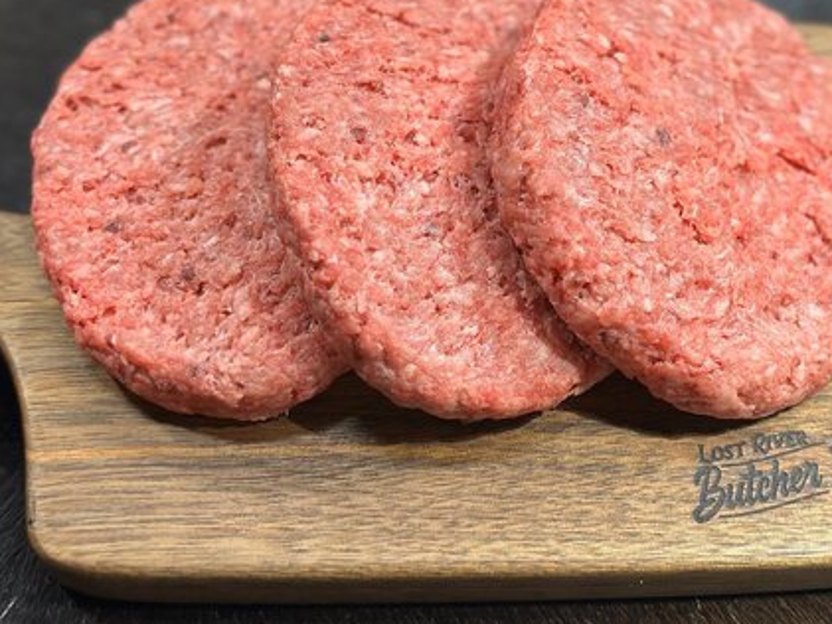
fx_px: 1755
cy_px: 255
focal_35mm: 73
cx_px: 502
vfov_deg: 20.2
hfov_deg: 26.6
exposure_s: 1/100
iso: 100
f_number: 1.78
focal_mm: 6.86
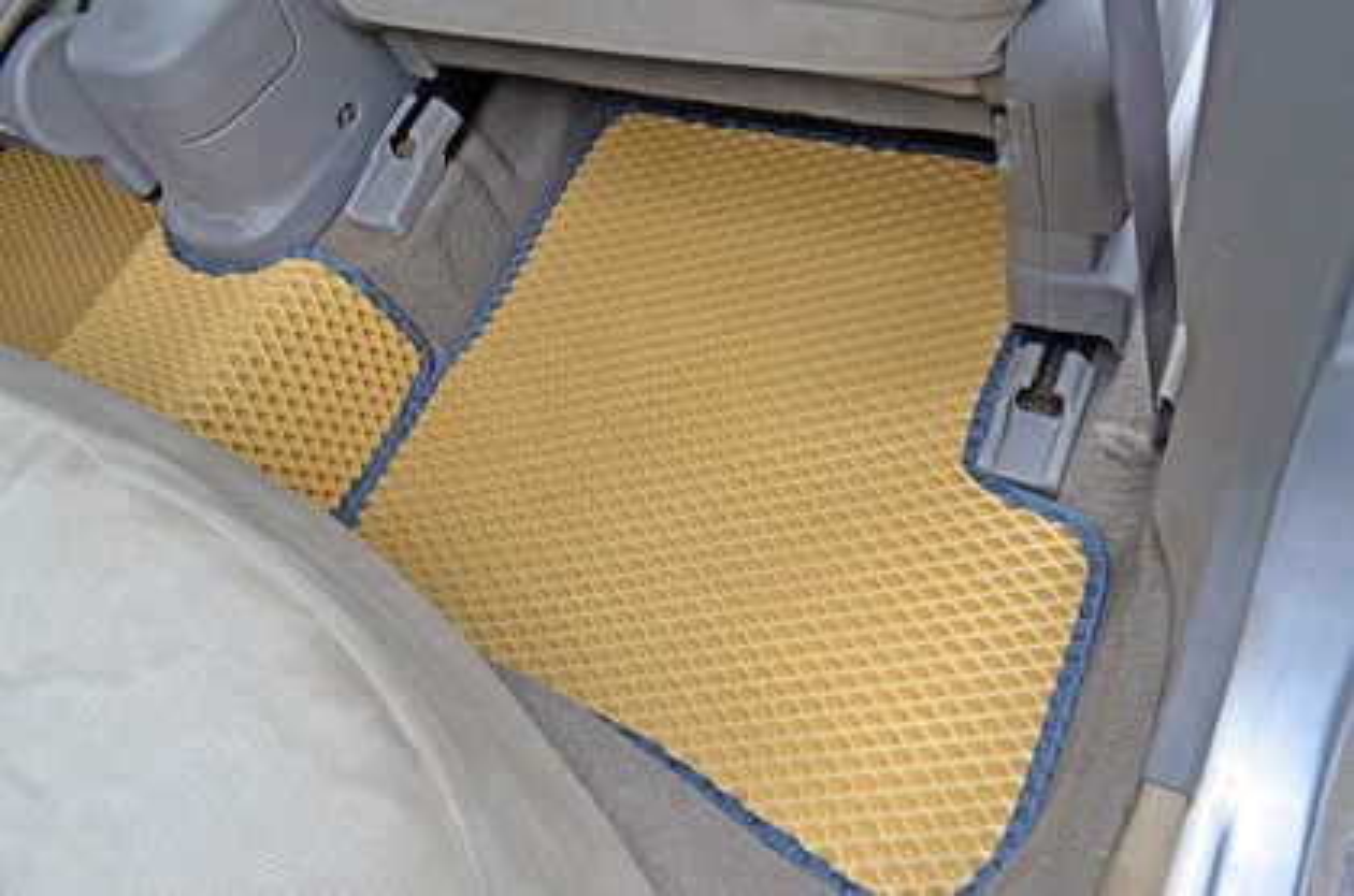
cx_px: 677
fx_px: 1126
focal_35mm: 30
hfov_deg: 62.0
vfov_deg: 43.4
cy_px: 448
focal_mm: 20
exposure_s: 1/30
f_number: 9.5
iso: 400
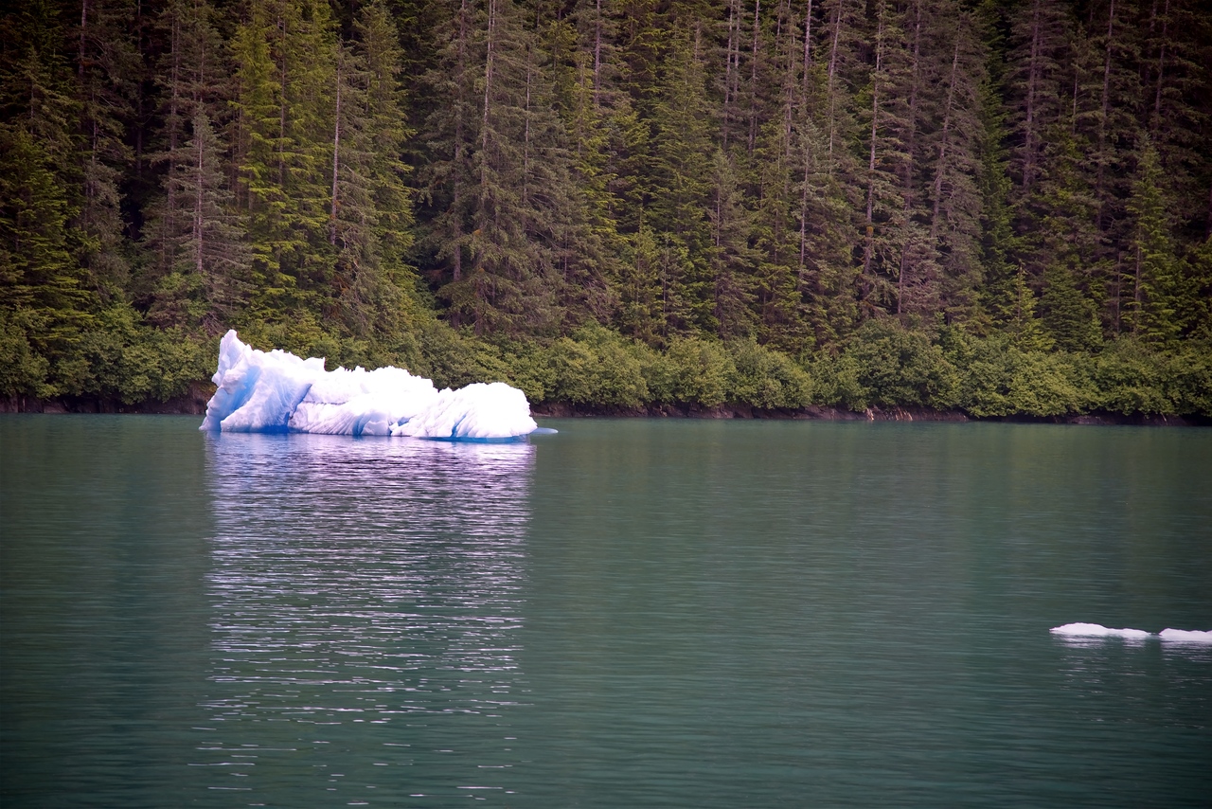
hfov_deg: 17.1
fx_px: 4041
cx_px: 606
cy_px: 404
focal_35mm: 120
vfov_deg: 11.4
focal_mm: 120
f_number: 4
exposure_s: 1/250
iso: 125
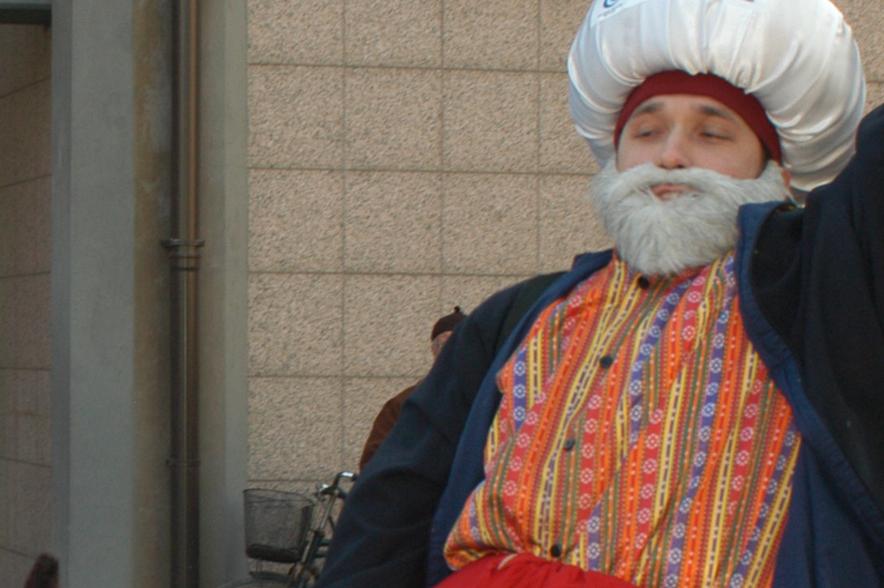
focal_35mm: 116
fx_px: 2846
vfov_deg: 11.7
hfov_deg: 17.4
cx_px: 85
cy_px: 489
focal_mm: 28
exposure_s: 1/180
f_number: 6.7
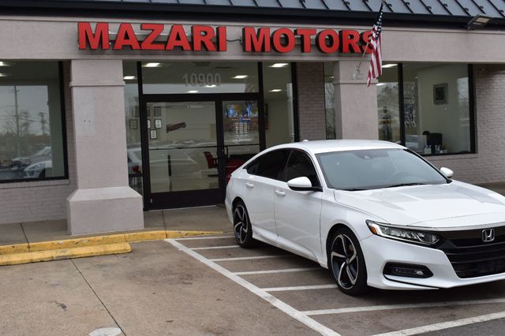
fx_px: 631
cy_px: 168
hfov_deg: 43.6
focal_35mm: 45
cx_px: 252
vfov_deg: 29.8
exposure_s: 1/125
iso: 400
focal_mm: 30
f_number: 9
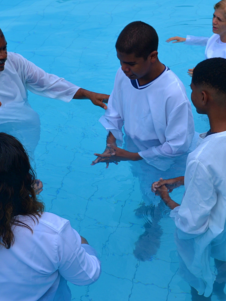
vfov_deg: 29.3
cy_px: 115
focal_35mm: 66
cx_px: 169
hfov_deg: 22.1
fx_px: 575
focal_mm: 22
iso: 100
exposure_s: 1/320
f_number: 9
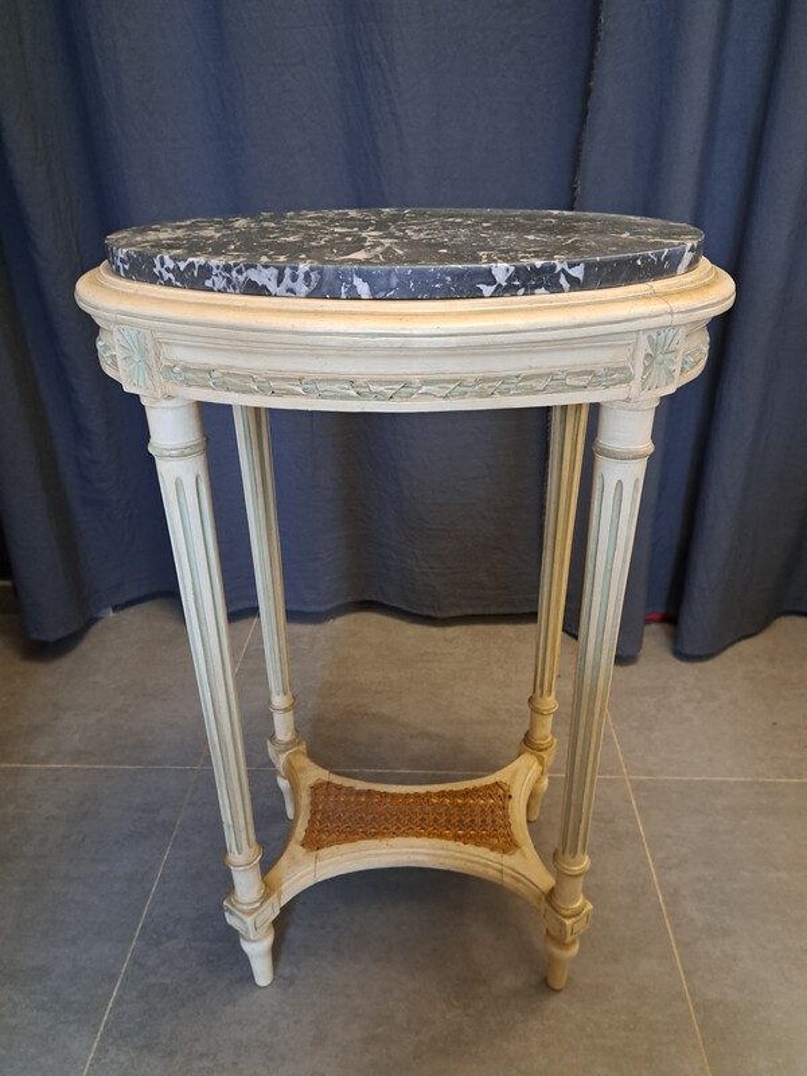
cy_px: 538
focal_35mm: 24
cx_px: 404
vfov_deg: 71.6
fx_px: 746
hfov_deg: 56.8
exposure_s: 1/25
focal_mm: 5.23
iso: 800
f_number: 1.8
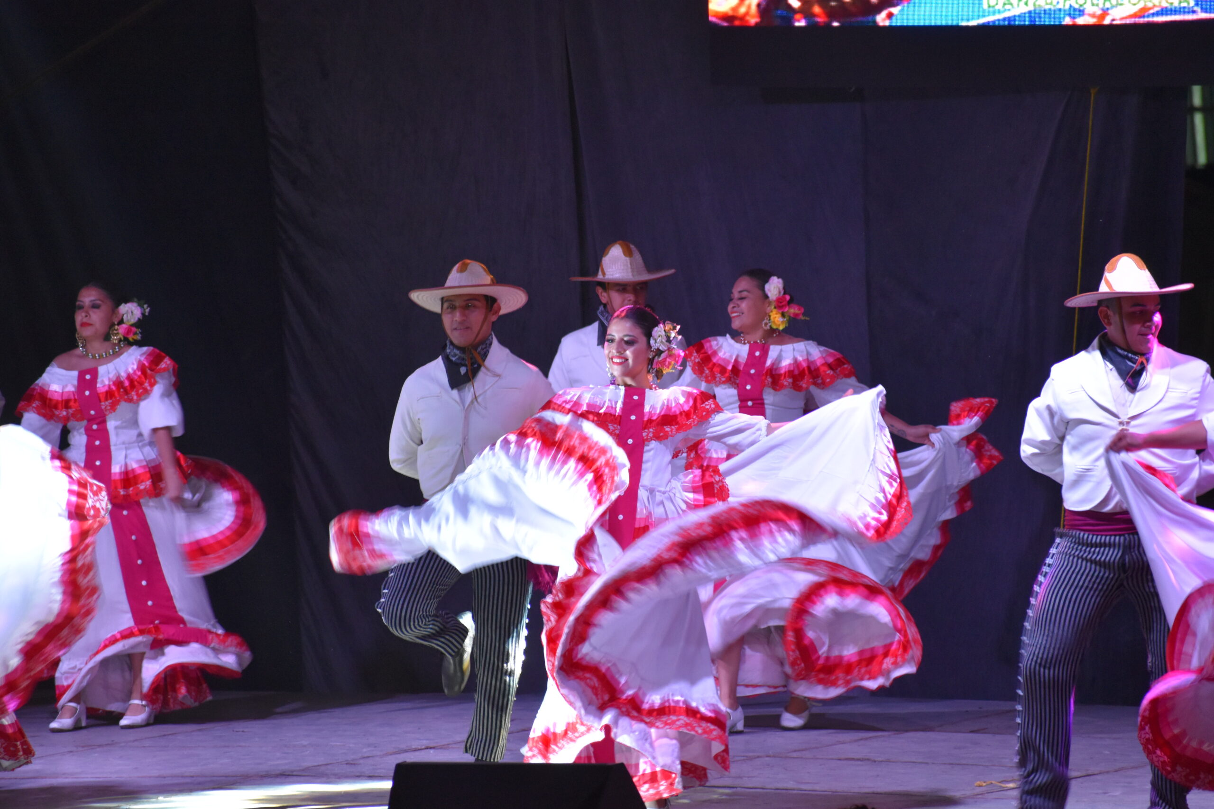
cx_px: 607
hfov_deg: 6.5
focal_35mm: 315
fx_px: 10622
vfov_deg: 4.4
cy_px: 404
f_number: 5.6
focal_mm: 210
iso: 1600
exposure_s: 1/100
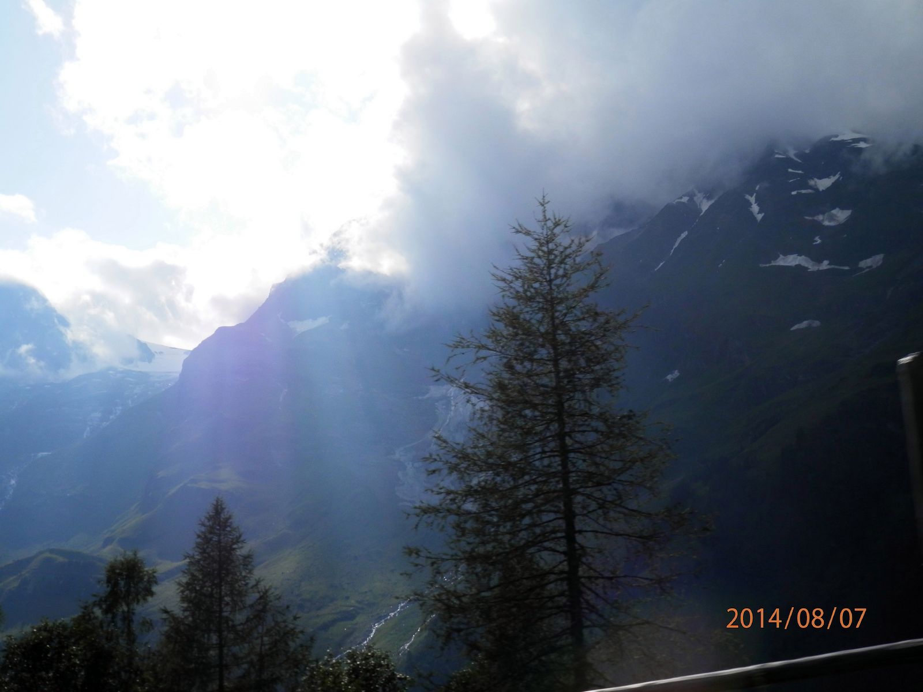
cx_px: 462
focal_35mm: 45
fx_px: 1200
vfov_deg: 32.2
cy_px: 346
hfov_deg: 42.1
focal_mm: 8
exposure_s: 1/200
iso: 80
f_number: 10.8
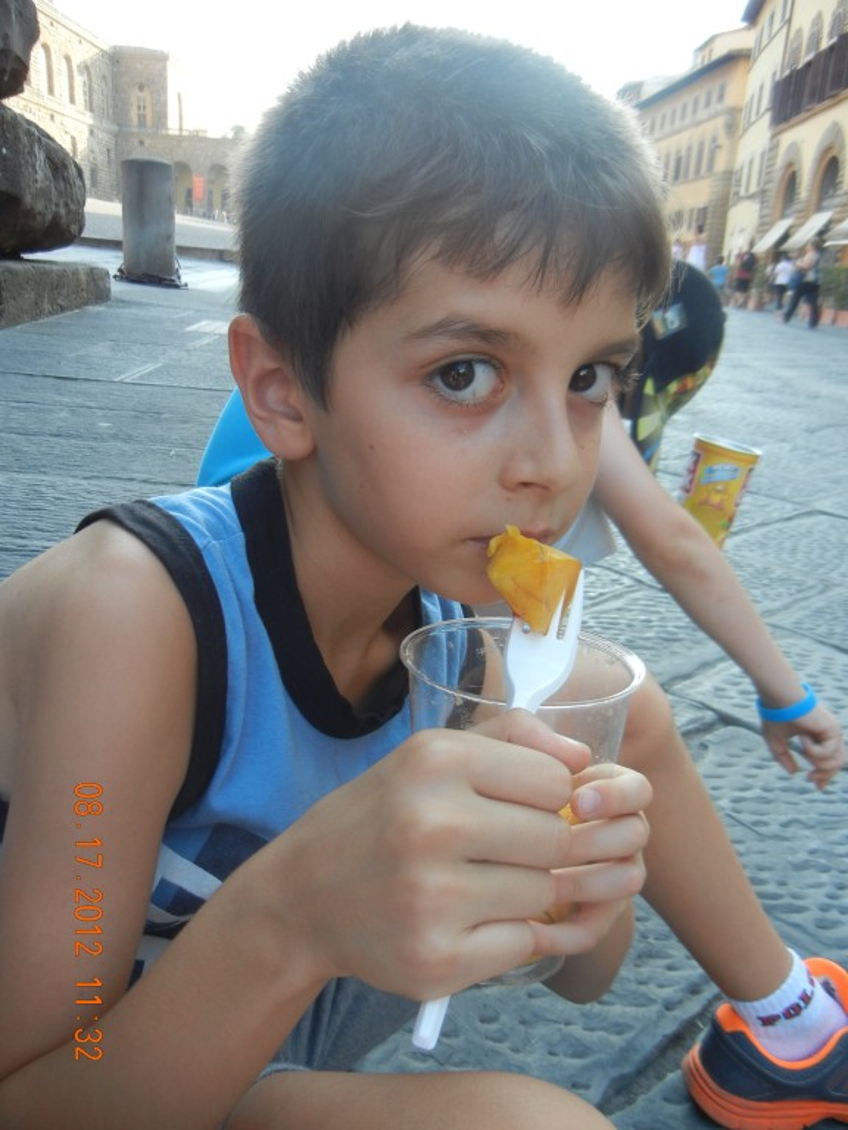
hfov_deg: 46.8
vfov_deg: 60.0
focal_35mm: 30
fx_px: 980
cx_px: 424
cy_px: 565
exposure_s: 1/103
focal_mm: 5.4
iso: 160
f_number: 3.5
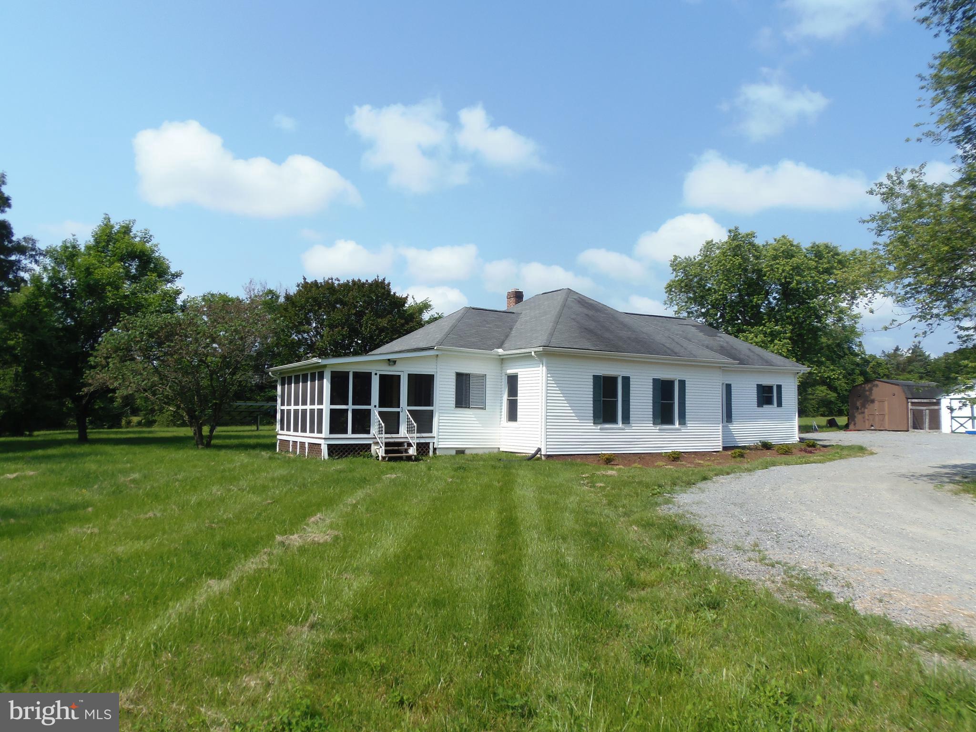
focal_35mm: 24
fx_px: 677
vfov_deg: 56.8
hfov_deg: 71.6
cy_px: 366
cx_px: 488
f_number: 2.9
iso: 64
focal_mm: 4.3
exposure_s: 1/800
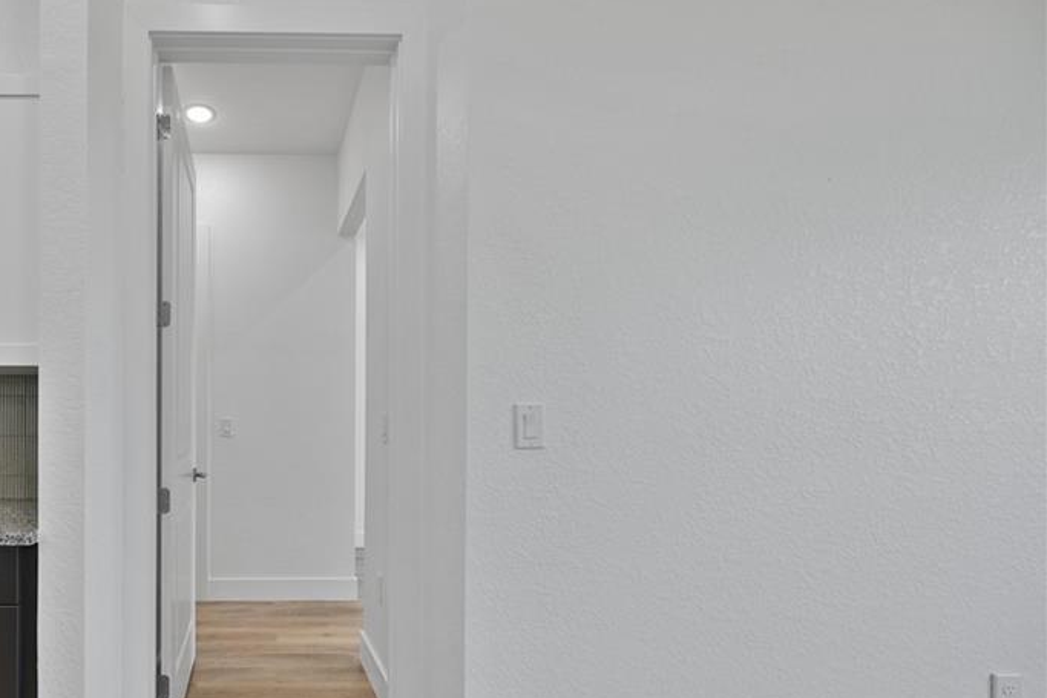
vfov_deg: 66.2
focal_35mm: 18
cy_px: 444
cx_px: 264
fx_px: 523
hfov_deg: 83.0
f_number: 2.8
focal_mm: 12
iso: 160
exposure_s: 1/30
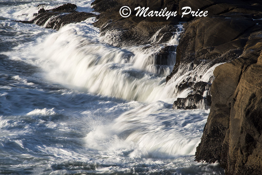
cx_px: 131
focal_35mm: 300
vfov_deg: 4.6
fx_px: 2184
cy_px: 88
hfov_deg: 6.9
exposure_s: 1/8
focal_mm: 300
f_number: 27
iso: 100
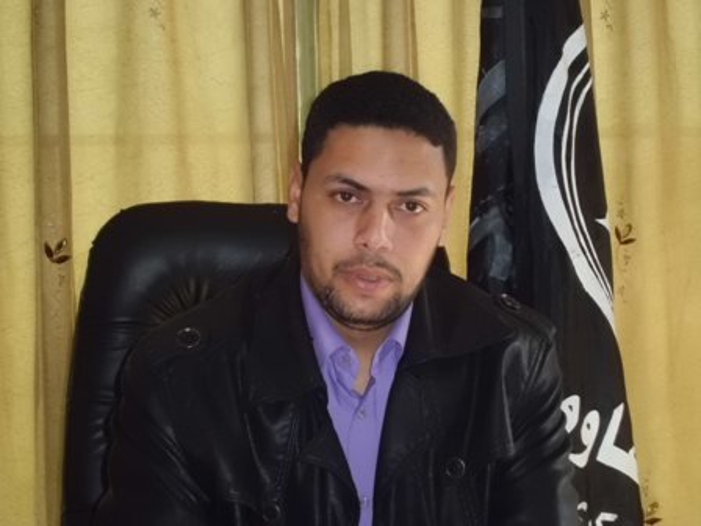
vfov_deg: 17.0
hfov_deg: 22.5
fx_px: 1762
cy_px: 263
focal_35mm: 87
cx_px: 350
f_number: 4.9
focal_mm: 15.4
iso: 400
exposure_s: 1/60
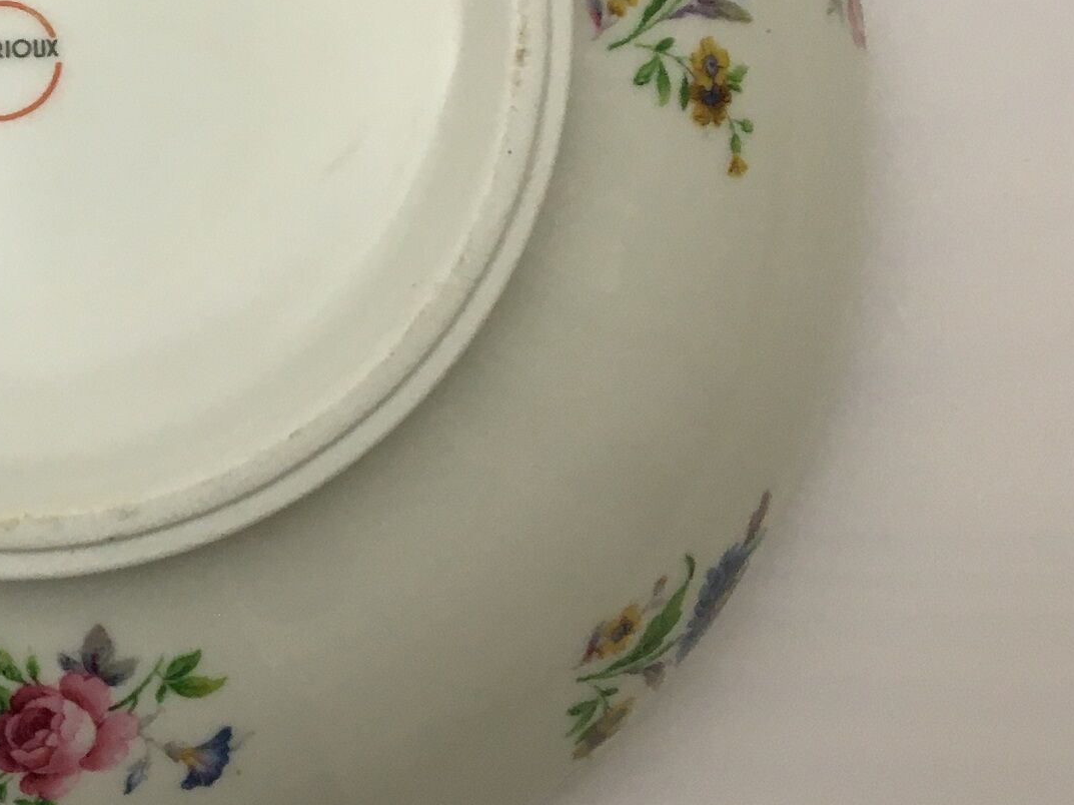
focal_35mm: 73
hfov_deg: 25.3
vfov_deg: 19.8
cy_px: 113
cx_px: -6
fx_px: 2264
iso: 100
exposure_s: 1/33
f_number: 2.2
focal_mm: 4.15
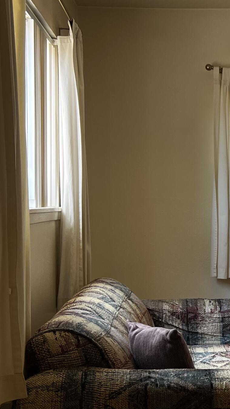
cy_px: 253
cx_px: 367
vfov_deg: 33.2
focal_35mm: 63
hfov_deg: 16.9
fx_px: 683
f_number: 1.5
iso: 64
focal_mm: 5.7
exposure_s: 1/121
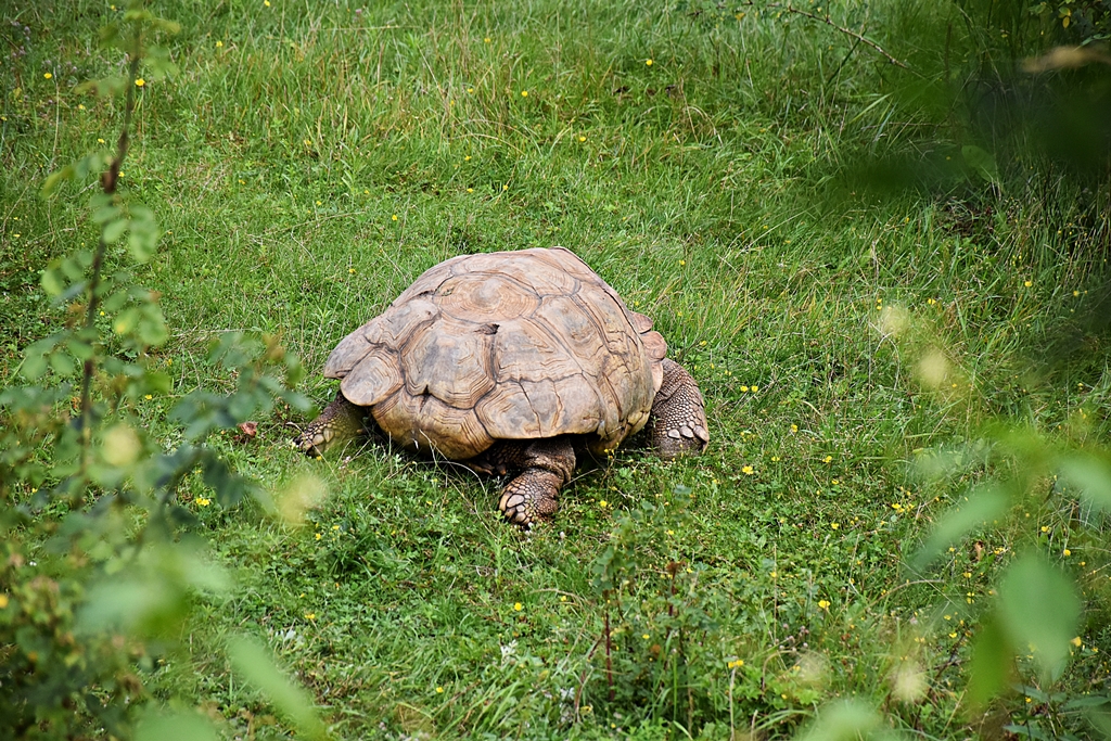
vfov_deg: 6.5
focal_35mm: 210
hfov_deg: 9.8
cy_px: 370
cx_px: 556
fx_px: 6481
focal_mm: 140
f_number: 5.6
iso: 800
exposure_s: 1/800
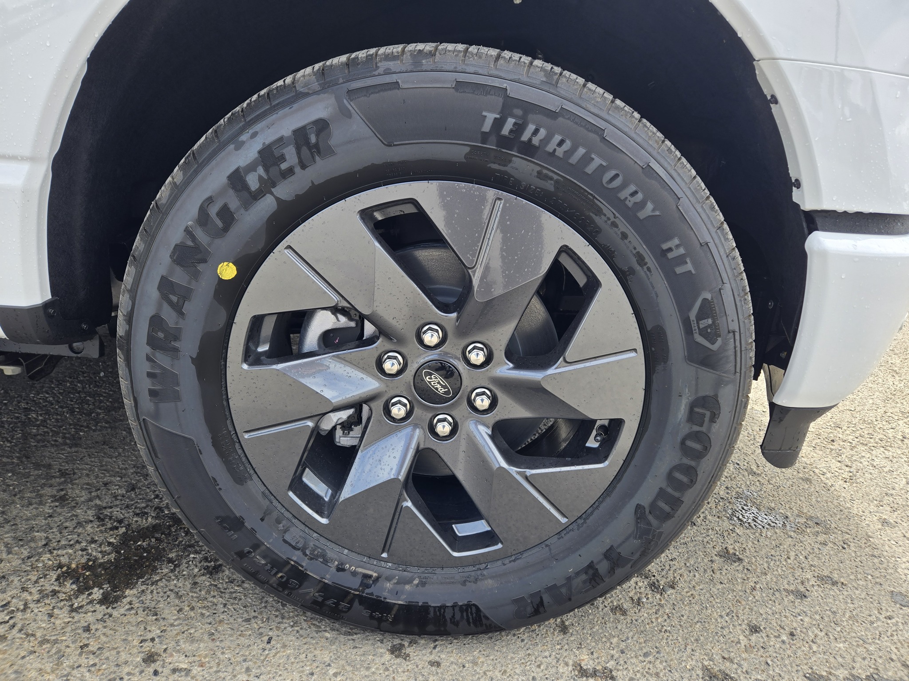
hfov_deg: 73.9
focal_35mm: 23
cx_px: 454
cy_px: 340
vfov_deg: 58.9
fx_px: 604
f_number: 1.8
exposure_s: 1/396
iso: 25
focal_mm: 5.4
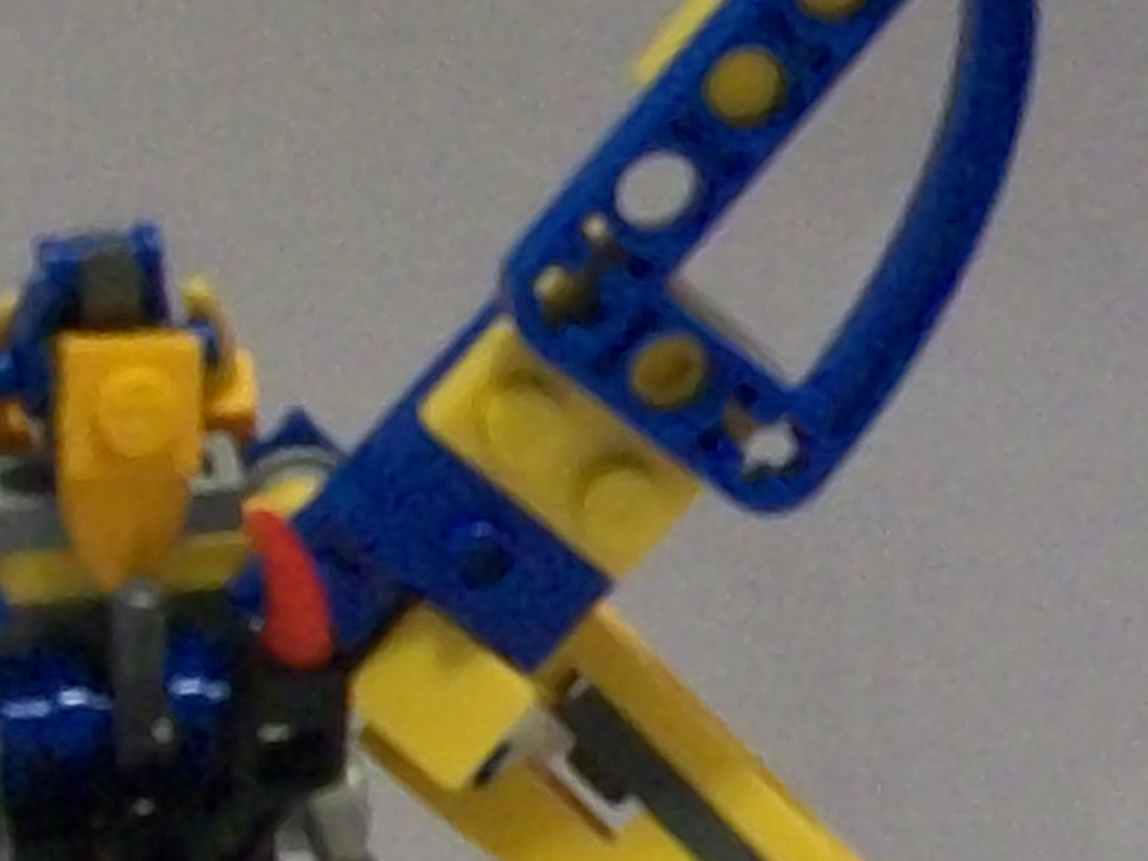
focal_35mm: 186
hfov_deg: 10.2
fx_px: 6168
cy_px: 676
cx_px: 1799
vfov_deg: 8.0
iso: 160
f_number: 2.7
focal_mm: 6
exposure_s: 1/10
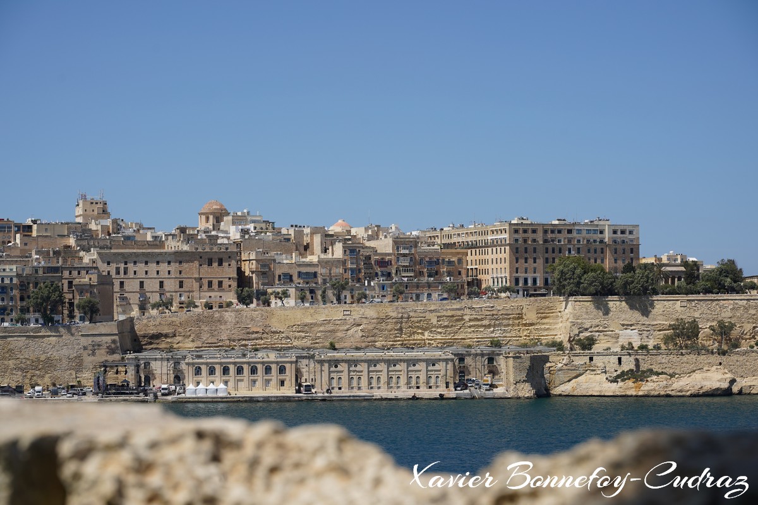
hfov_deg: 27.0
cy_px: 252
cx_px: 379
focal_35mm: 75
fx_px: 1579
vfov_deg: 18.2
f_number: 8
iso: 100
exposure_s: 1/640
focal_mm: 75
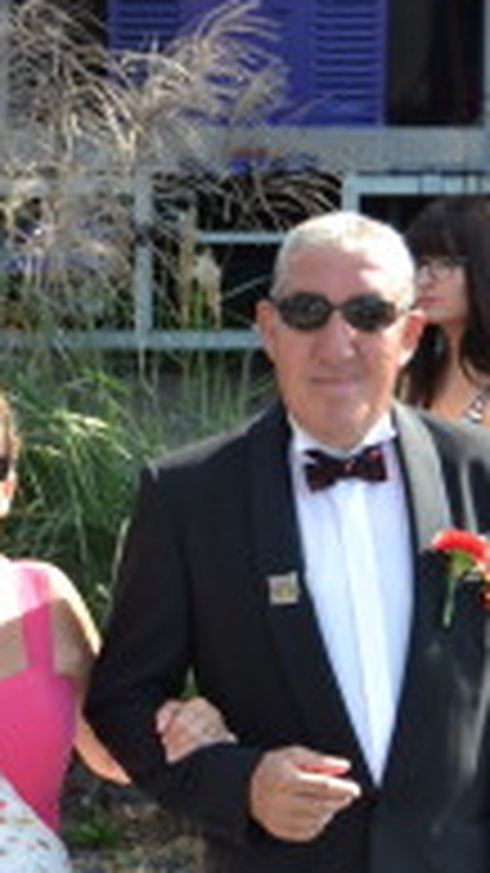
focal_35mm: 148
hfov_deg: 8.2
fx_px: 3422
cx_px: 130
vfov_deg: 14.3
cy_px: 868
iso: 110
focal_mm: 38
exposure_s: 1/125
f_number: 5.6
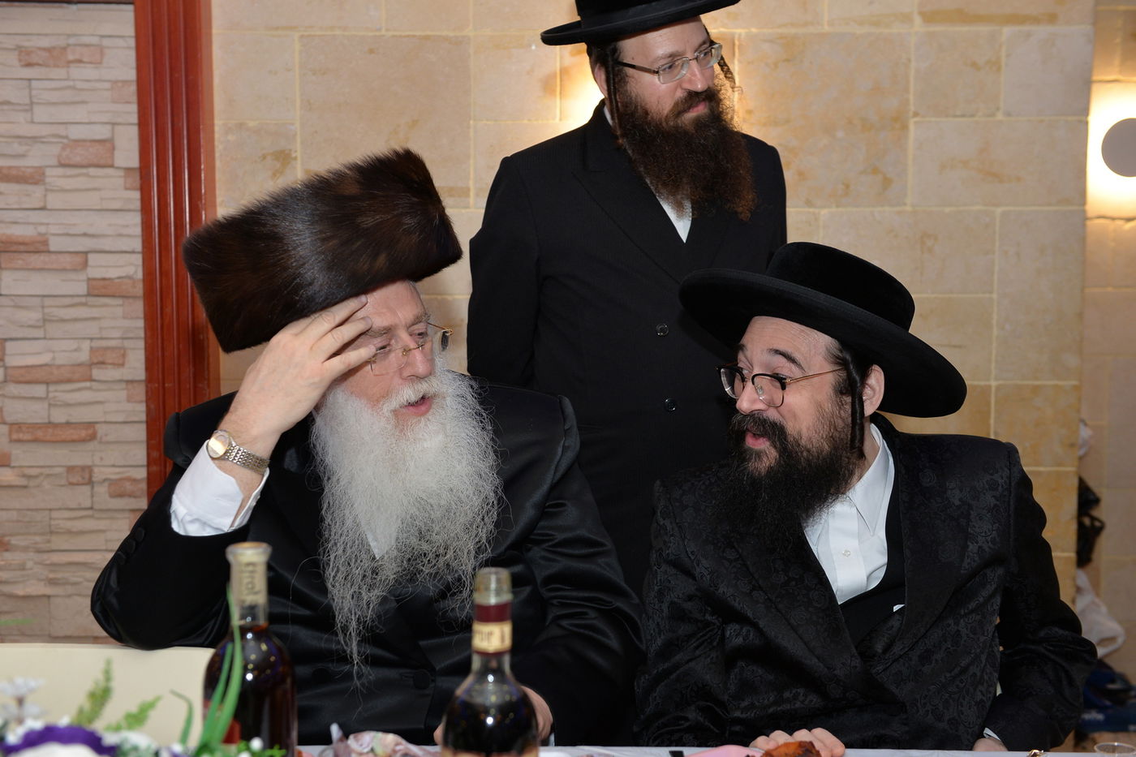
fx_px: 1514
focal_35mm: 48
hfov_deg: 41.1
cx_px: 568
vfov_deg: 28.1
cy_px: 378
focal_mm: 48
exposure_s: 1/160
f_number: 4.5
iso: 800
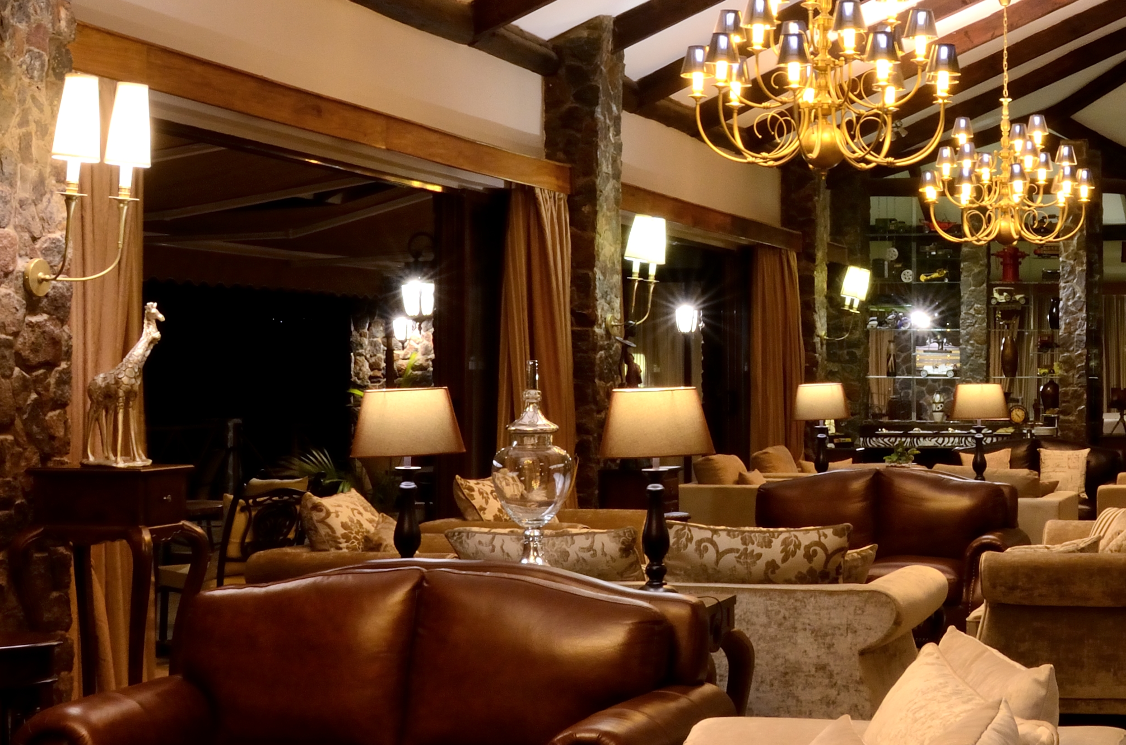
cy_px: 321
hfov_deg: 30.0
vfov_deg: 20.8
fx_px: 2029
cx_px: 951
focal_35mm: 65
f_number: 13
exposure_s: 3
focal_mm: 18
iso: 400
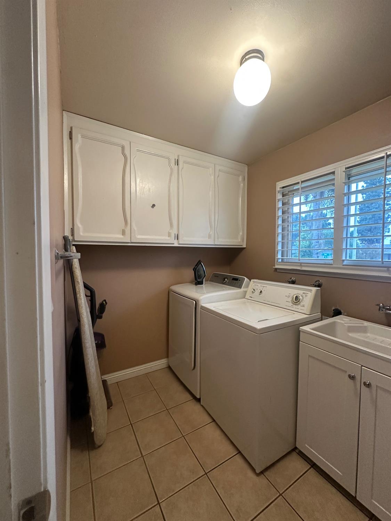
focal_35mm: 14
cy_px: 260
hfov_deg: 85.7
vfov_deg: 102.1
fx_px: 211
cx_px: 196
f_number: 2.2
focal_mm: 2.22
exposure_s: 1/60
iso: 320
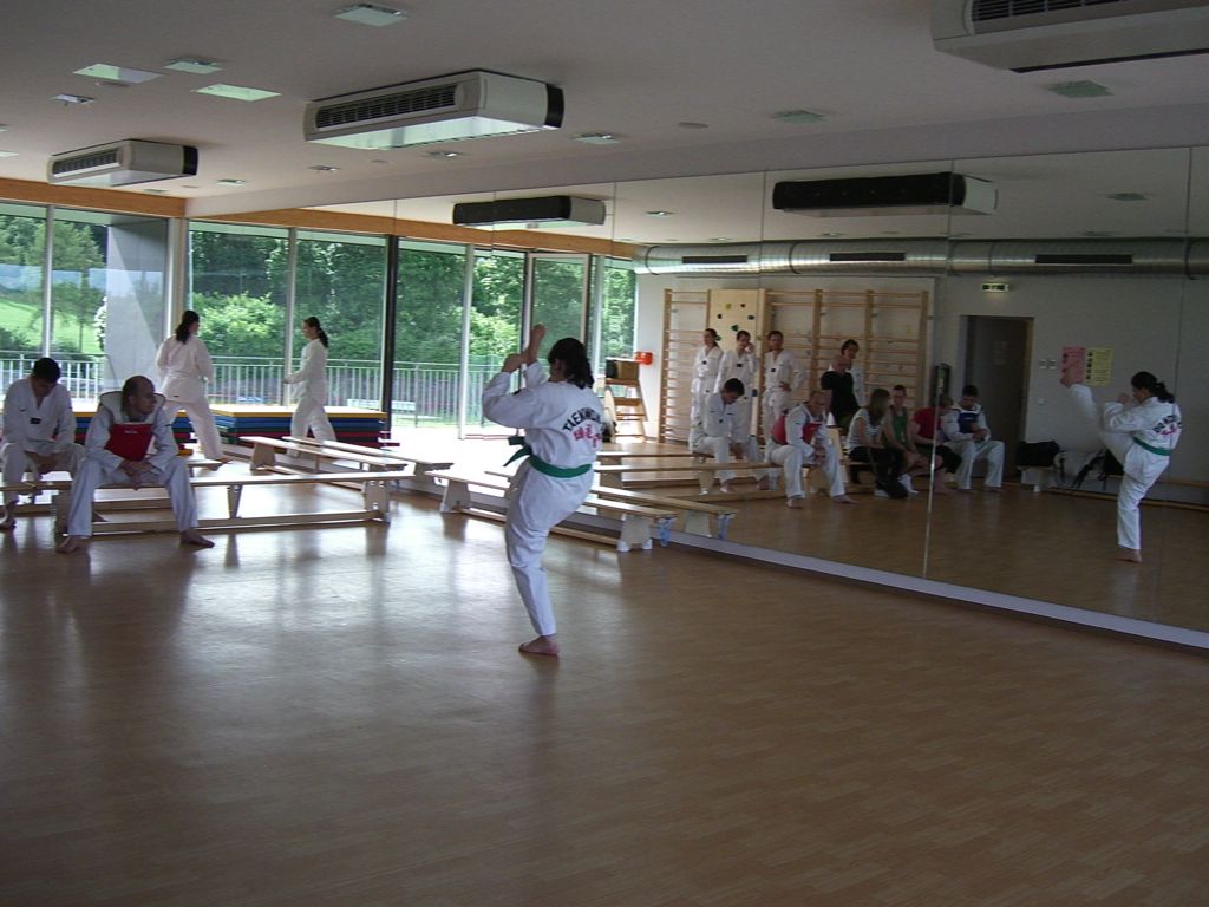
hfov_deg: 49.0
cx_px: 604
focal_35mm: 38
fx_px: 1327
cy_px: 454
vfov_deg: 37.7
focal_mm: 7.9
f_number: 2.8
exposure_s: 1/800
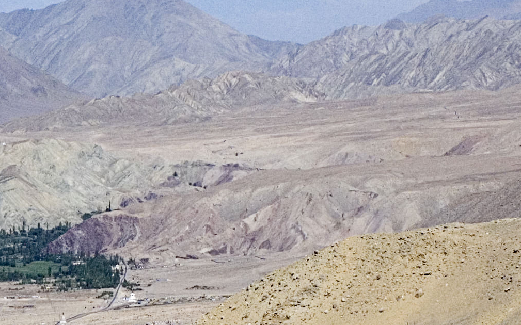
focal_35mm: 251
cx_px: -125
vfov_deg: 5.2
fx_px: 3556
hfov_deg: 8.3
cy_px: 208
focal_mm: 55
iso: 640
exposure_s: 1/1000
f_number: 13
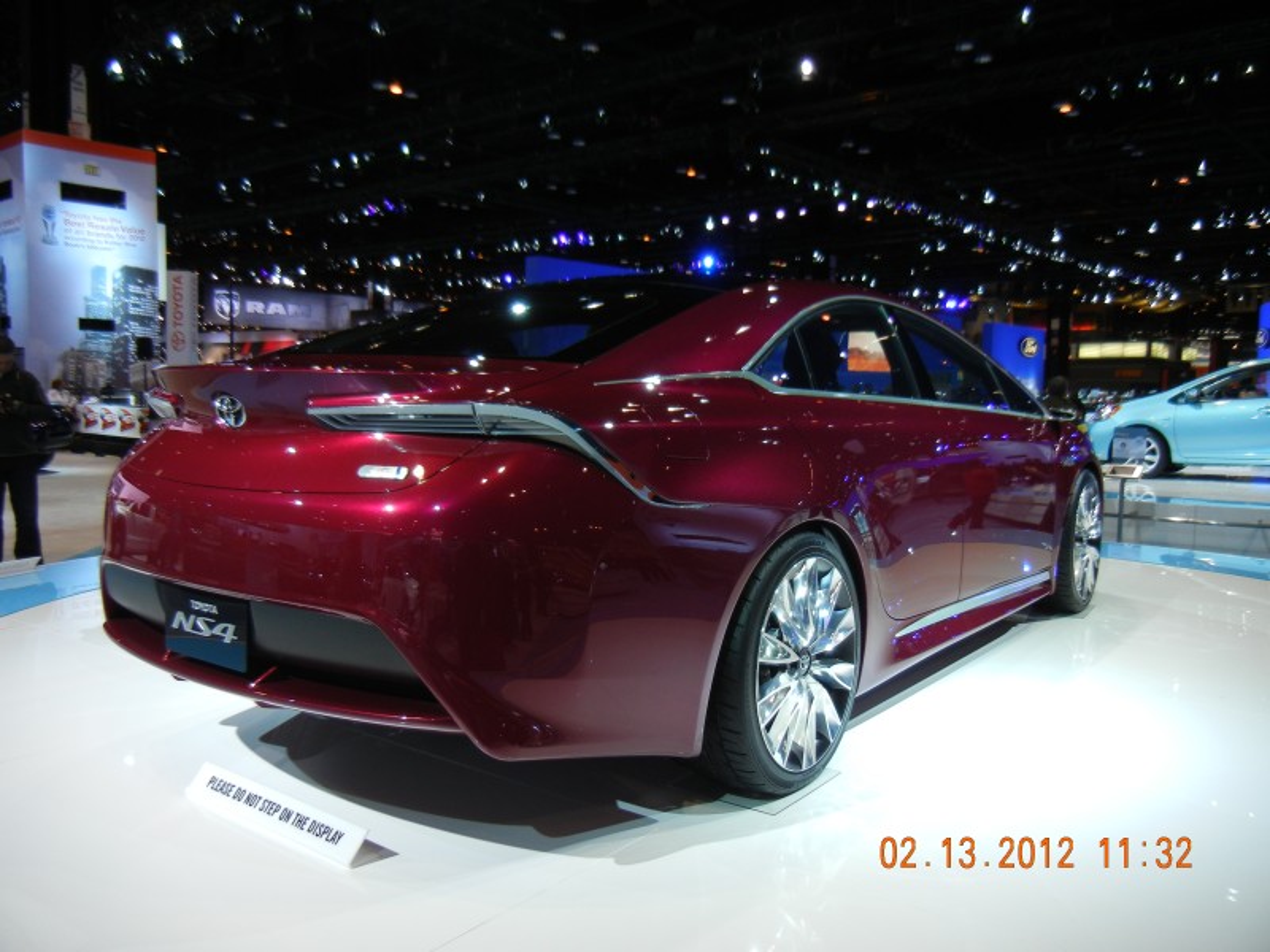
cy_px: 476
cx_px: 635
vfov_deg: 46.8
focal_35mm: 30
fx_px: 1101
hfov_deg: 60.0
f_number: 3.5
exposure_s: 1/68.1
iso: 160
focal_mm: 5.4
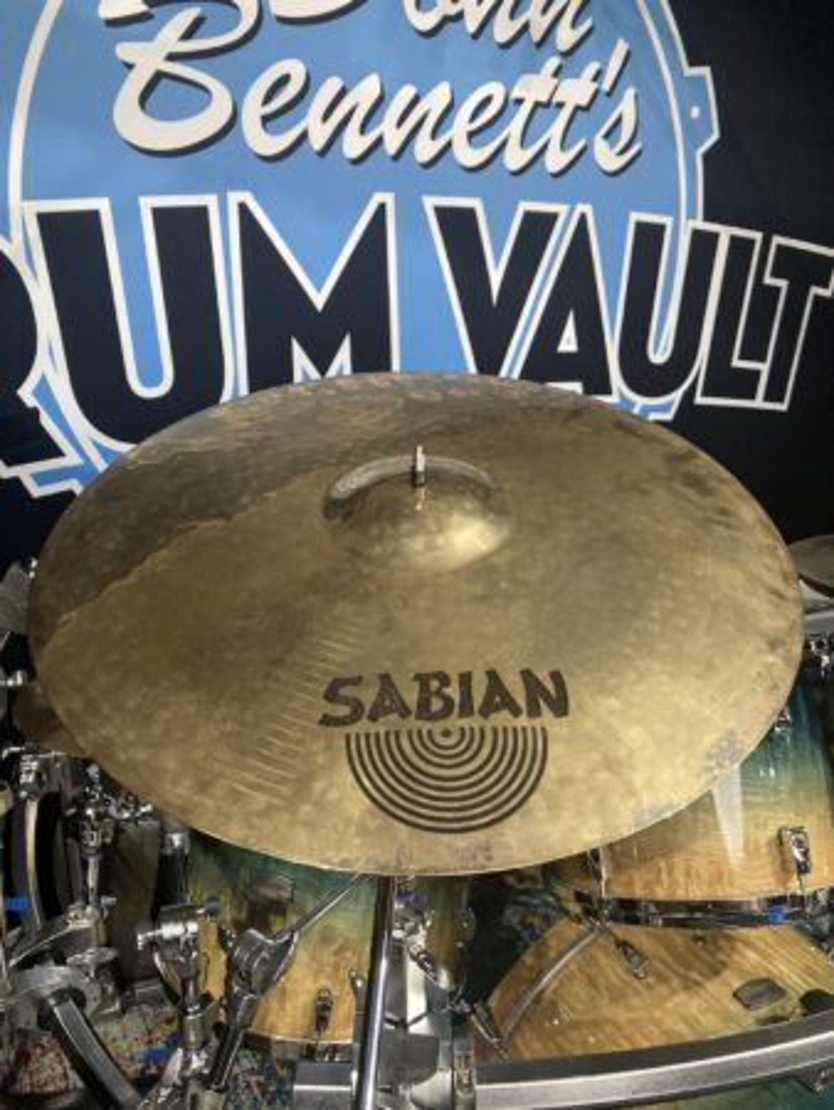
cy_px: 555
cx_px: 417
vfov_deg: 63.4
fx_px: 899
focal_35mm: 28
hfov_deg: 49.8
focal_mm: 3.99
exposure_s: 1/60
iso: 160
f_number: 1.8
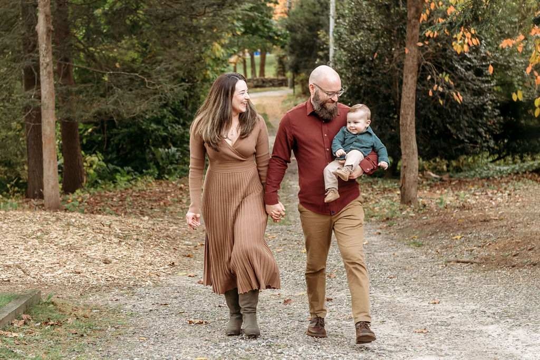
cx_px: 270
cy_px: 180
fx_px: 1050
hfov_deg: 28.8
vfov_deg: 19.5
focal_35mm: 70
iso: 800
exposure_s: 1/320
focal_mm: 70
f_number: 4
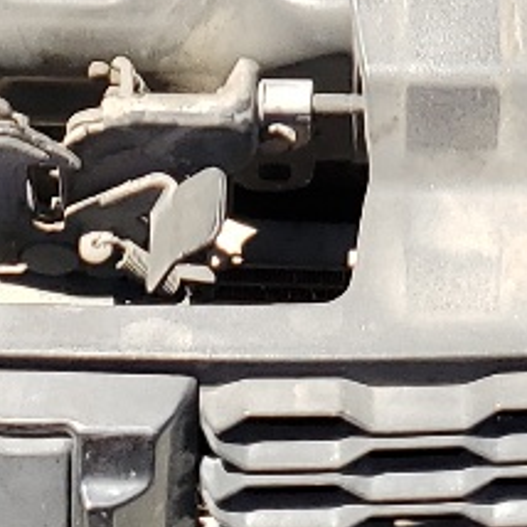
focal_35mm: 172
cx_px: 335
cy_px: -414
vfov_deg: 9.7
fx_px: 2963
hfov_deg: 10.2
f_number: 1.5
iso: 50
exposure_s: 1/1000
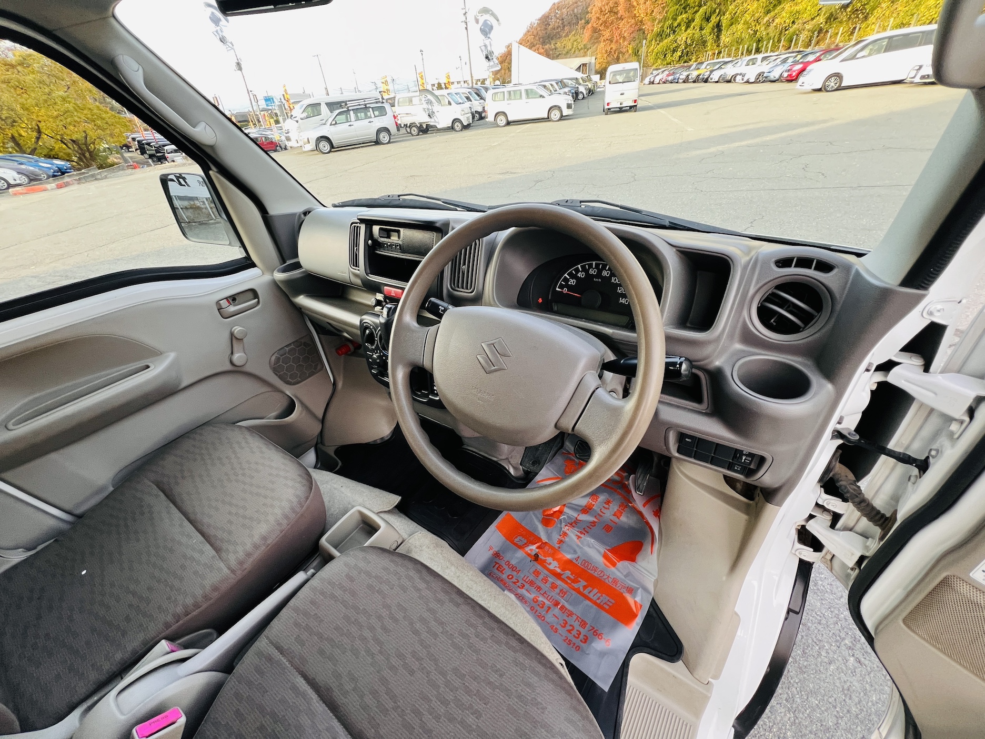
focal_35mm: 13
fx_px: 370
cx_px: 492
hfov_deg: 106.2
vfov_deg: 89.9
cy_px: 370
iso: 125
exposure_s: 1/99
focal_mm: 1.57
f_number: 1.8
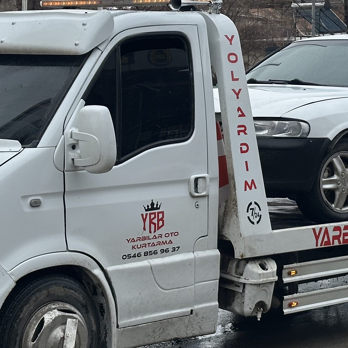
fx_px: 1319
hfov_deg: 15.0
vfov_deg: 15.0
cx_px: 209
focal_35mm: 116
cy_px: 123
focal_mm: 6.86
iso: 64
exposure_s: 1/2114
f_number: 1.78
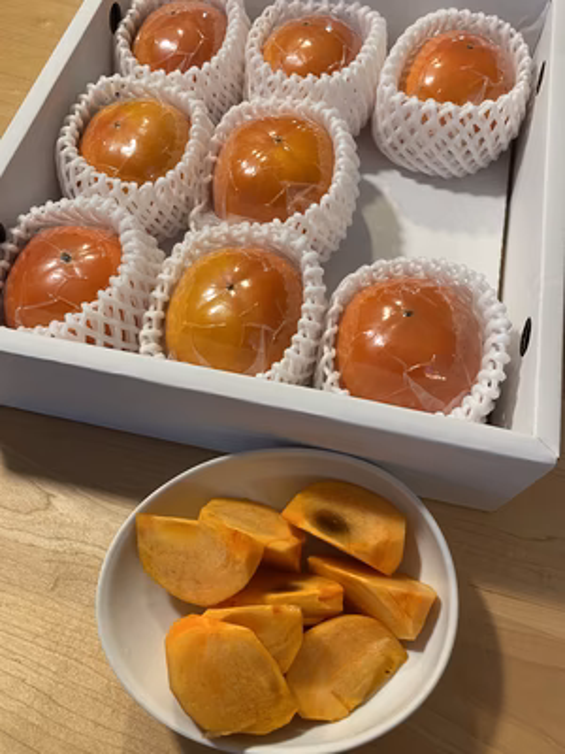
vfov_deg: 67.3
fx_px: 566
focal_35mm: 26
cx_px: 282
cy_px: 377
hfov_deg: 53.1
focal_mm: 4.25
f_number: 1.8
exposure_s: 1/50
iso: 80
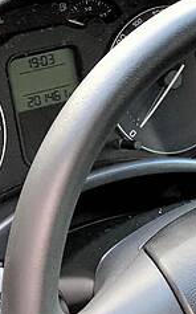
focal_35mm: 186
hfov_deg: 7.0
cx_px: 221
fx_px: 1591
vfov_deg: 11.2
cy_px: 285
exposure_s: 1/60
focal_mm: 6
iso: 320
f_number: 2.4
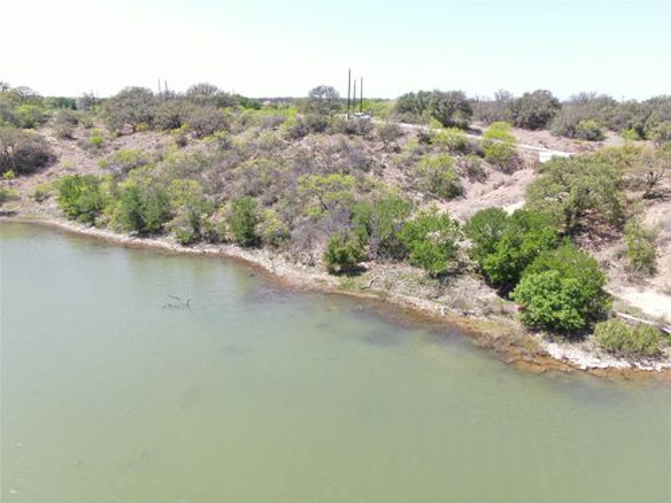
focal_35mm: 26
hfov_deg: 67.3
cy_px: 252
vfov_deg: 53.1
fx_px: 504
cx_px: 336
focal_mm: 4.58
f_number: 2.9
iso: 100
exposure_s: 1/500
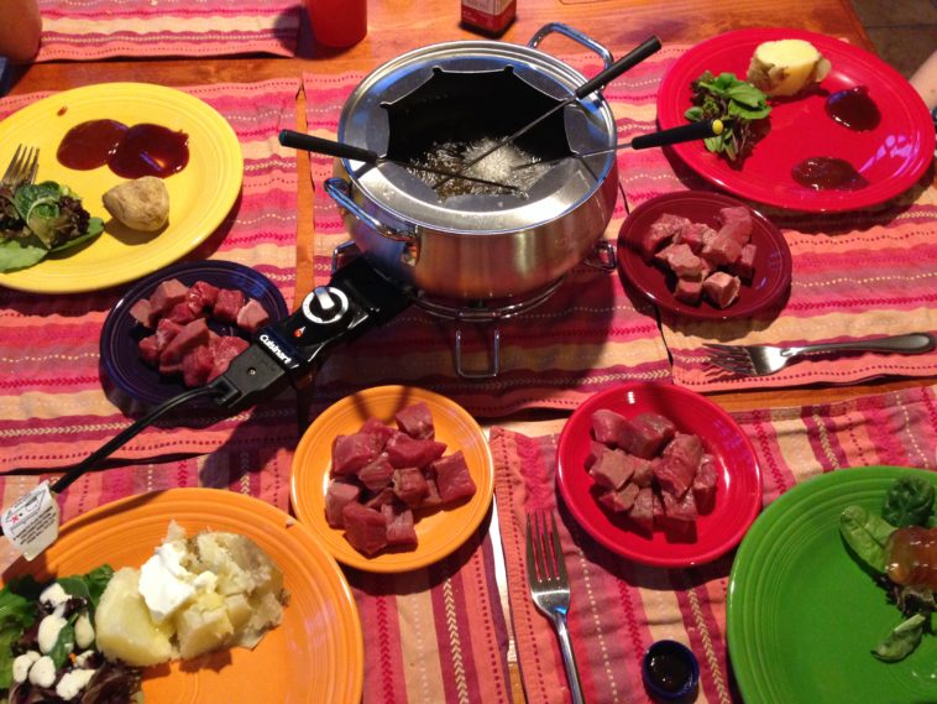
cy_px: 352
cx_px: 468
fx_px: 894
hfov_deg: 55.3
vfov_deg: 43.0
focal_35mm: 33
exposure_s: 1/20
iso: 320
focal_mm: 4.12
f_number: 2.4
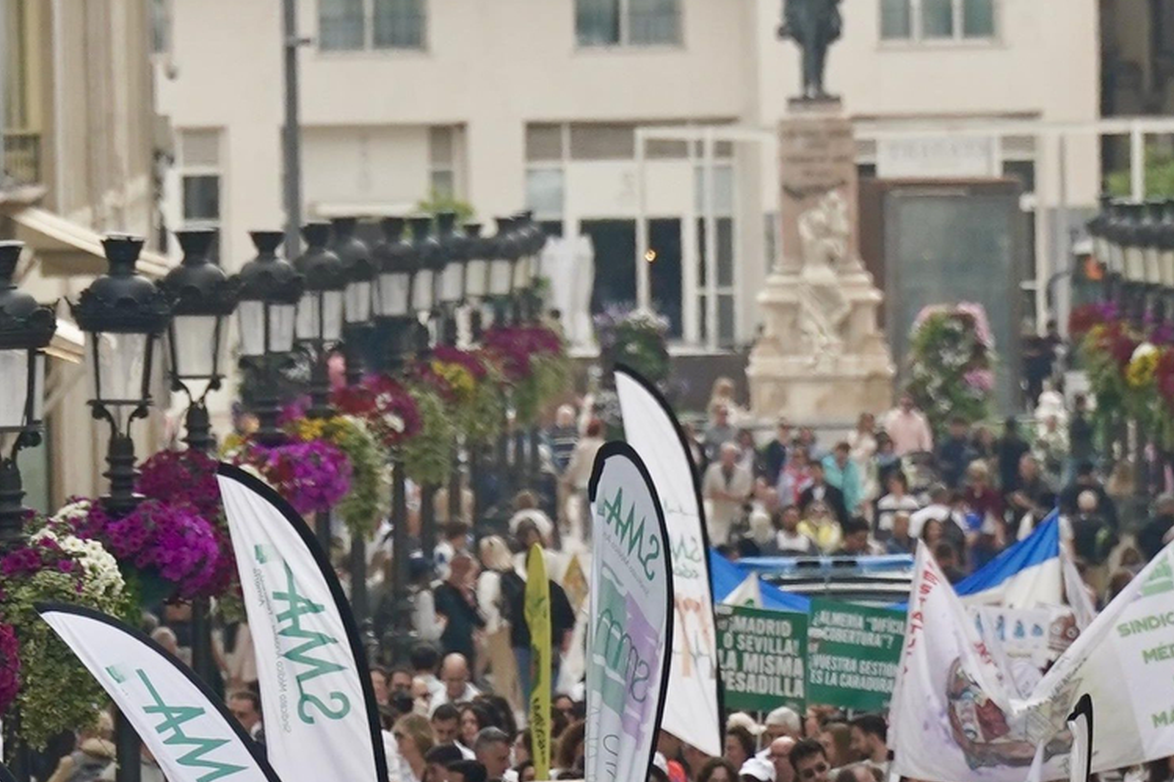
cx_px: 878
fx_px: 26114
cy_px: 892
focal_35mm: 801
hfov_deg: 2.6
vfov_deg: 1.7
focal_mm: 200
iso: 400
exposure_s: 1/800
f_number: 5.6
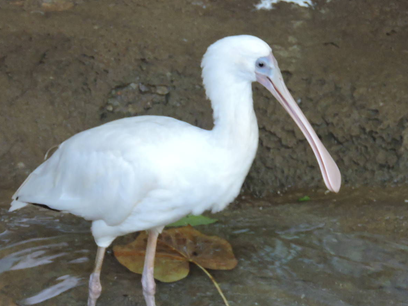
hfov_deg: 7.9
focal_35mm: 252
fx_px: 2970
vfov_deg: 5.9
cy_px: 191
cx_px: 180
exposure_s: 1/30
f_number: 4.6
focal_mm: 33
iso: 800
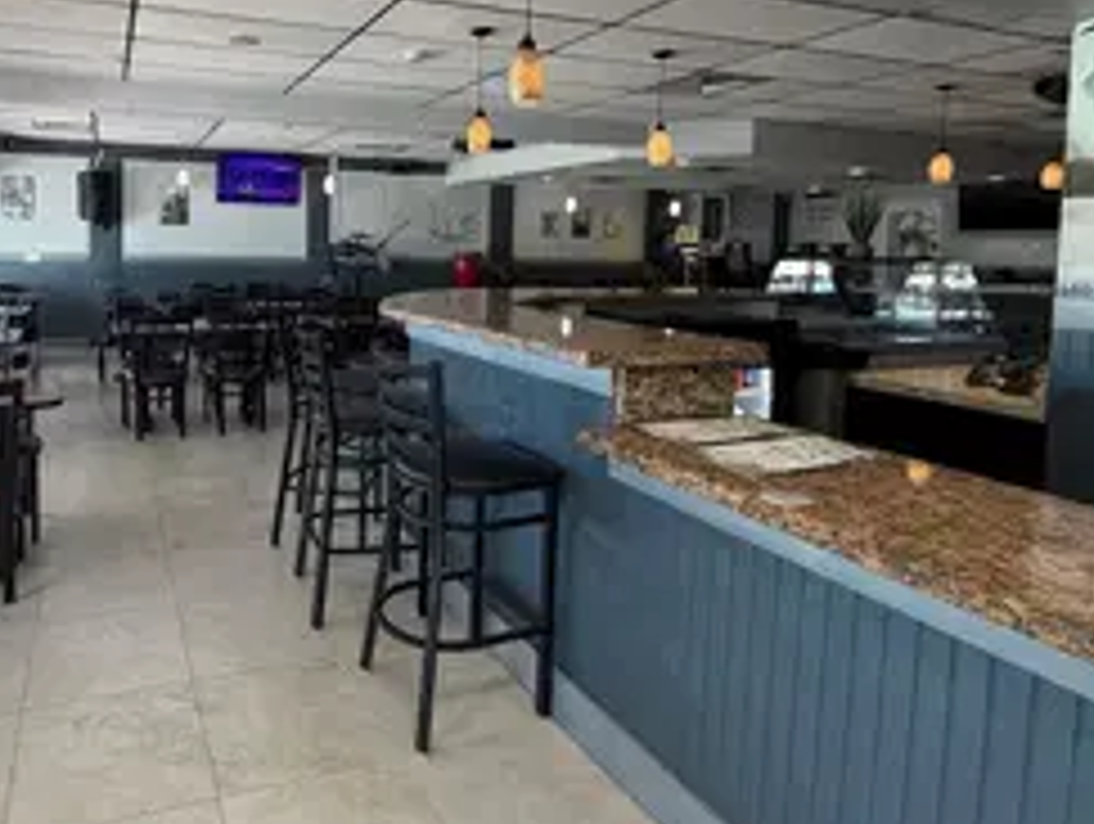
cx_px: 338
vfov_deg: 57.9
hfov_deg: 71.0
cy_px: 288
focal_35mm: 23
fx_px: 728
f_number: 2.2
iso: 250
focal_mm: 2.22
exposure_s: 1/120
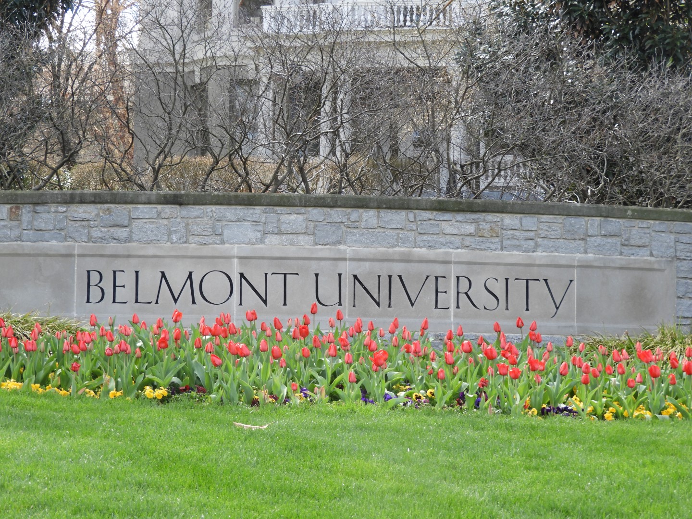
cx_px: 346
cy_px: 260
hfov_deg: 17.1
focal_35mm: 115
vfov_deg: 12.9
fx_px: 2299
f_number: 5
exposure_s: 1/100
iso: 100
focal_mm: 20.6
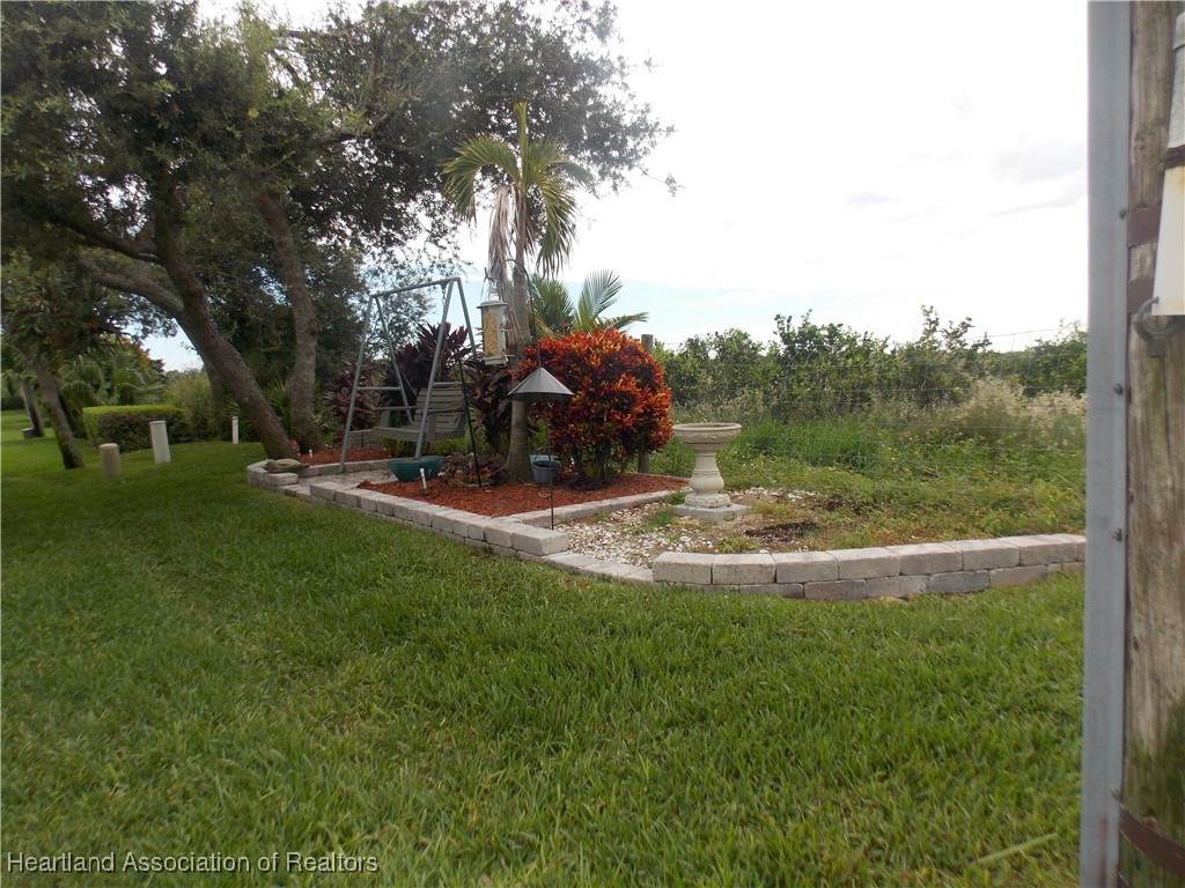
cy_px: 444
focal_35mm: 23
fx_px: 787
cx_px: 592
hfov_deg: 73.9
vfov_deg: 58.9
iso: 80
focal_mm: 4
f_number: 3.1
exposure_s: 1/400
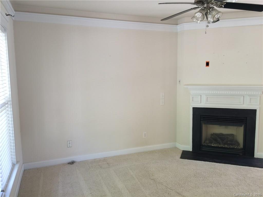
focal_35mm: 29
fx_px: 220
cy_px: 98
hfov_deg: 61.7
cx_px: 132
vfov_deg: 48.2
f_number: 2.2
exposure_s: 1/30
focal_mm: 4.15
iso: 50
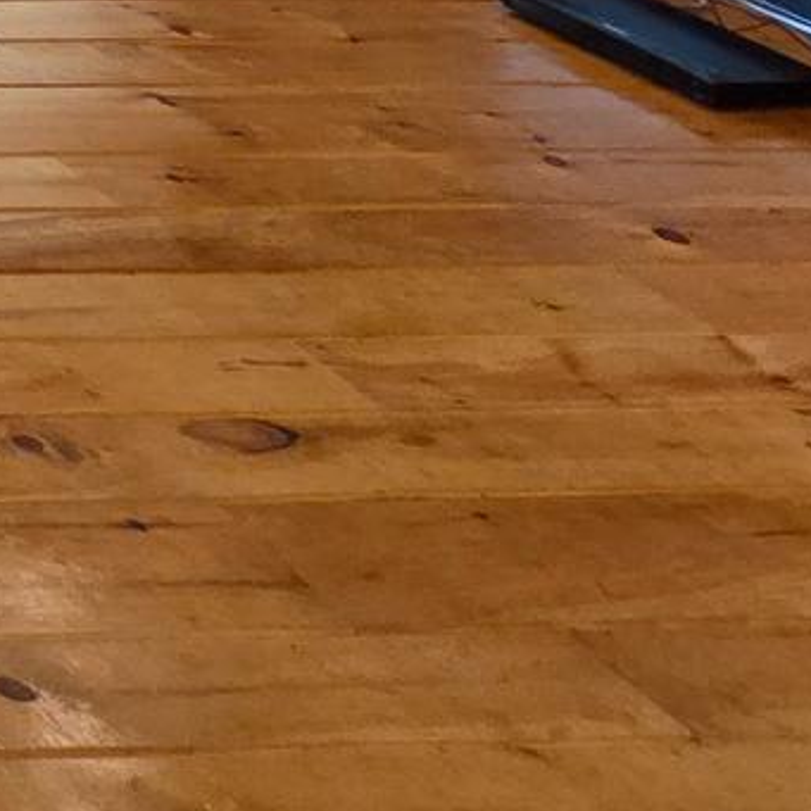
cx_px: -1346
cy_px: -901
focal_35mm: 69
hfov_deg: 13.4
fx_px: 1829
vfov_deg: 16.9
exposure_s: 1/120
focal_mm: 2.2
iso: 80
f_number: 2.2
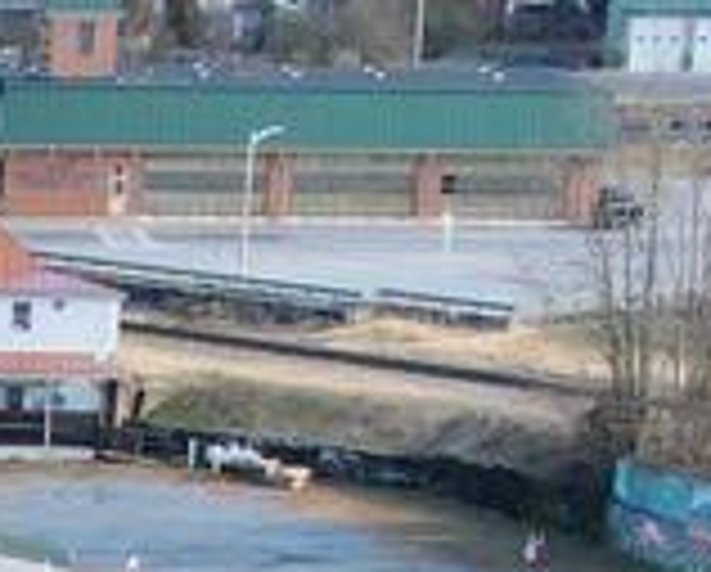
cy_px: 1405
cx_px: -675
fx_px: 3963
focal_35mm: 188
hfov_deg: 9.6
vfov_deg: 7.6
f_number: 2.8
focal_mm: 8.38
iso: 200
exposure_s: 1/1250
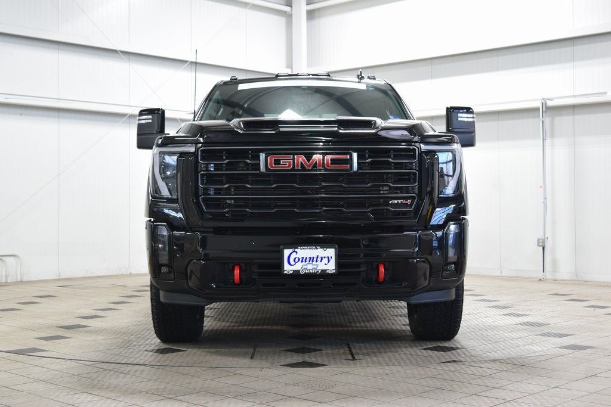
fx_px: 891
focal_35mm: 52
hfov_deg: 37.8
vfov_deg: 25.8
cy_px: 204
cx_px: 306
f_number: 6.3
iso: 800
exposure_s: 1/15
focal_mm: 35
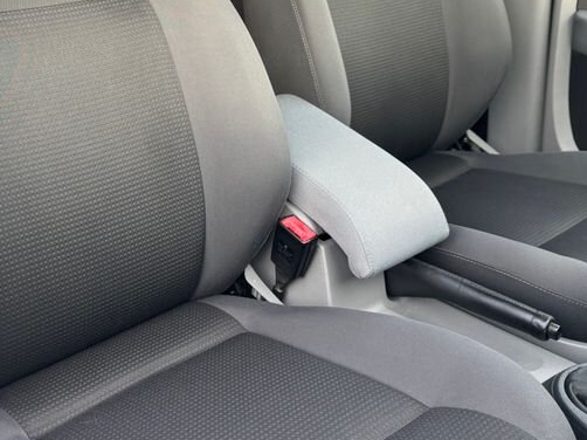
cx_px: 112
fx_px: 831
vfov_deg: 29.4
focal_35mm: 49
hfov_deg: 37.5
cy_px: 138
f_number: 1.78
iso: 125
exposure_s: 1/121
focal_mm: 6.76
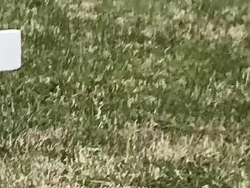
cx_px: -571
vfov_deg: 5.2
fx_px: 2073
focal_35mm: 287
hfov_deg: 6.2
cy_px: 229
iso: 20
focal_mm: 3.99
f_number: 1.8
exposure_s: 1/1953
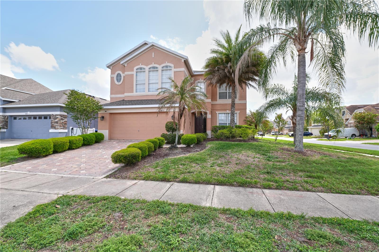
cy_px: 126
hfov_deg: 104.3
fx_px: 147
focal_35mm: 14
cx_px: 190
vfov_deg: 81.2
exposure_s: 1/250
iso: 100
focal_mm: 14
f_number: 5.6
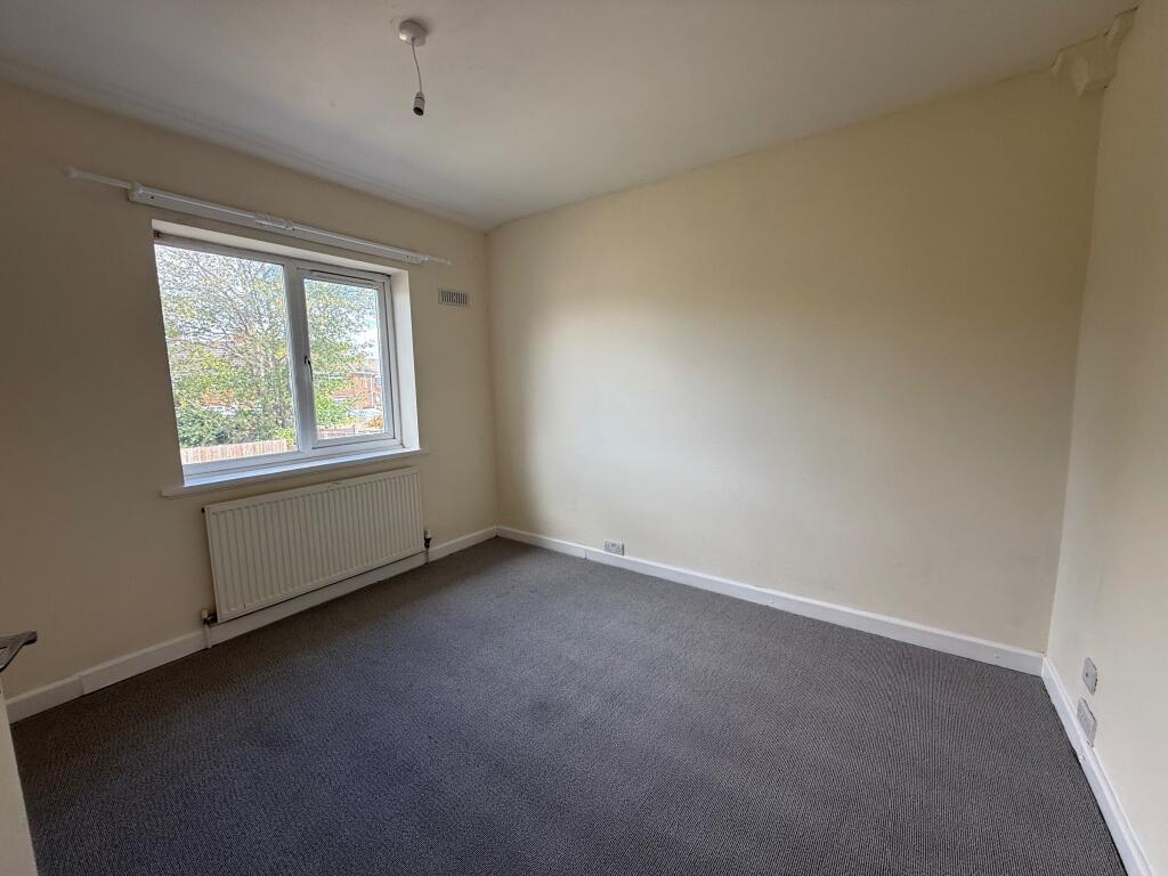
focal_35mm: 14
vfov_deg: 85.7
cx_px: 584
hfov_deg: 102.1
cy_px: 438
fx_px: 472
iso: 64
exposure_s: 1/117
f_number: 2.2
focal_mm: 2.22
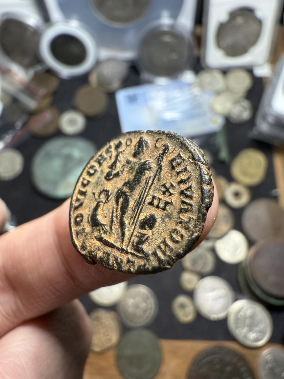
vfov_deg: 71.6
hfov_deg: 56.8
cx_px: 142
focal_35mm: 24
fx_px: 263
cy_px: 190
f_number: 2.2
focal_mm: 2.22
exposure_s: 1/99
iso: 250
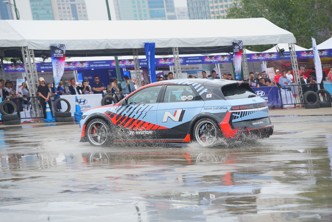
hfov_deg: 18.5
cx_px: 166
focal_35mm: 110
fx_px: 1018
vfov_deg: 12.4
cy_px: 111
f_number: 3.5
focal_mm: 110.4
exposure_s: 1/1000
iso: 250
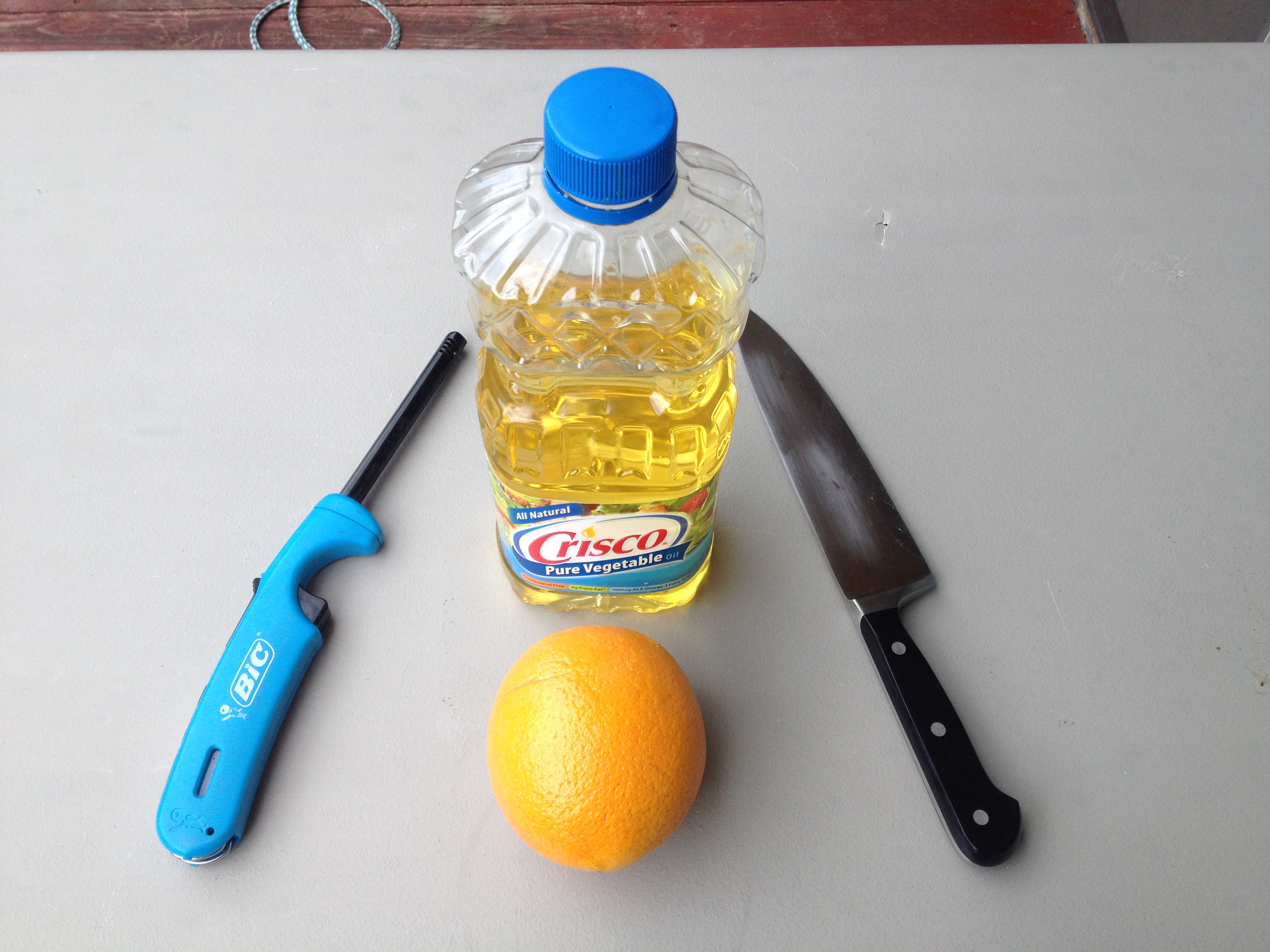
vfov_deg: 40.7
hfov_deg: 52.6
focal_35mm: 35
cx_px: 635
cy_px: 476
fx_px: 1284
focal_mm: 4.28
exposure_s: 1/253
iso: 50
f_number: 2.4
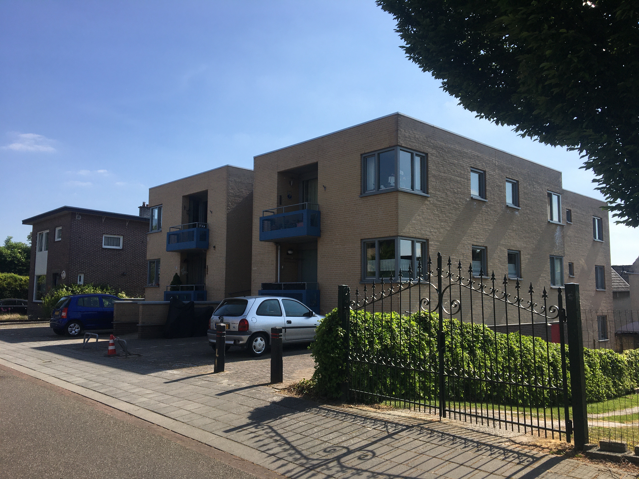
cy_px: 240
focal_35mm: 29
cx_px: 320
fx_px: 535
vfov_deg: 48.2
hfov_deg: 61.7
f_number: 2.2
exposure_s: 1/2024
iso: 25
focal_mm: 4.15
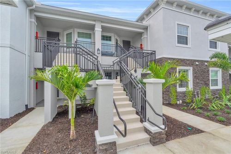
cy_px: 77
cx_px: 116
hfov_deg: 96.8
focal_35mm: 16
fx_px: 103
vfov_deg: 73.7
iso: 200
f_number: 9
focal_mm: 16
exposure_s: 1/160
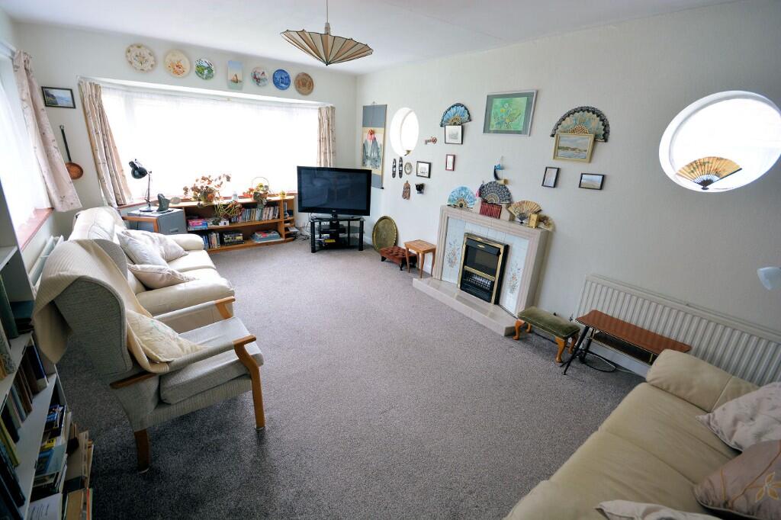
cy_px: 260
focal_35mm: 15
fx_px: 325
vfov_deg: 77.3
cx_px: 390
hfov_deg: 100.4
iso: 400
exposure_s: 1/6
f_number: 8
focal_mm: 10
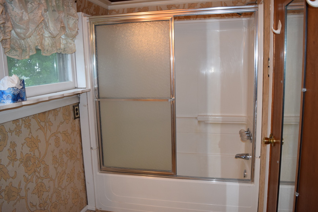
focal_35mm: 27
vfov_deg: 48.0
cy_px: 106
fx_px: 239
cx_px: 159
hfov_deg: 67.3
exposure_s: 1/80
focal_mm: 18
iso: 800
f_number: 4.5
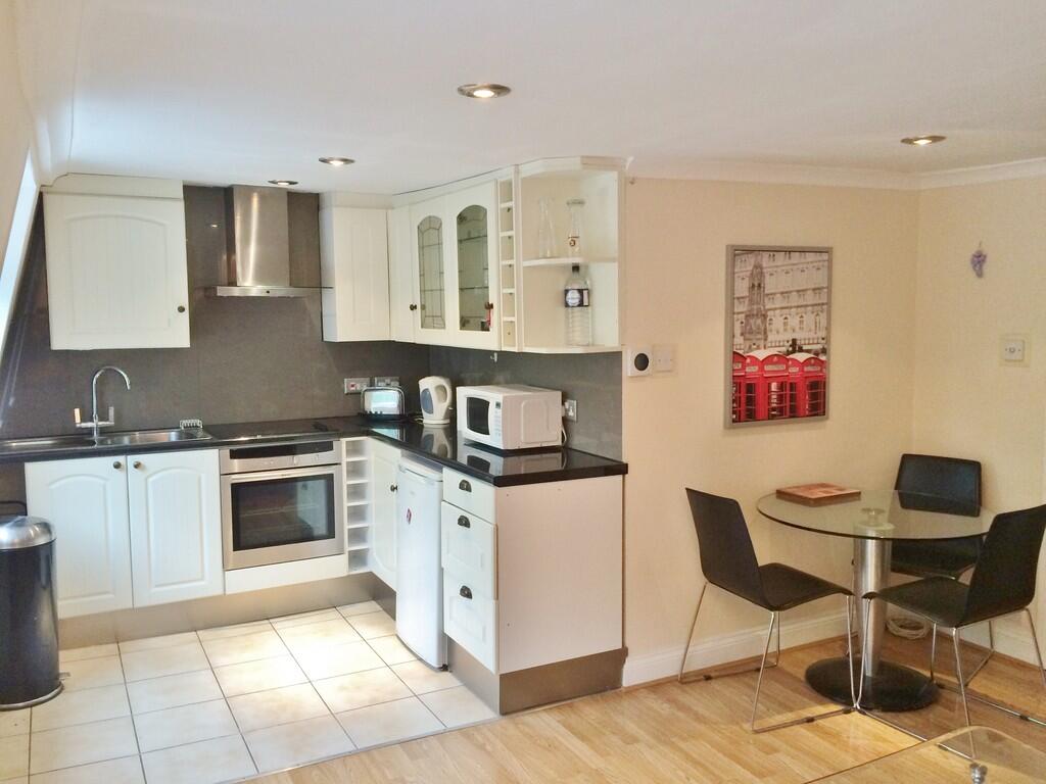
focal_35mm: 29
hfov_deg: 61.7
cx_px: 523
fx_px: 876
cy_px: 392
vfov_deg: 48.2
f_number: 2.2
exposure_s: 1/33
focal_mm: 4.15
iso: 80
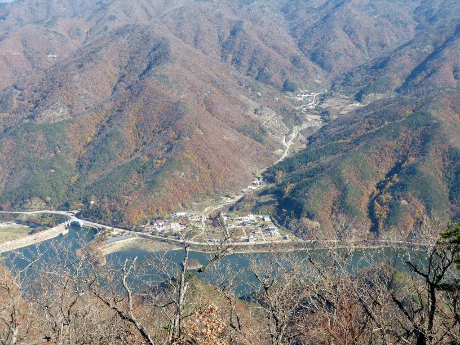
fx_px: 691
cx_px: 230
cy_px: 172
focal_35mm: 52
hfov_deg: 36.8
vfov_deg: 28.0
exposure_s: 1/400
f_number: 4
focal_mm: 9.2
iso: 100
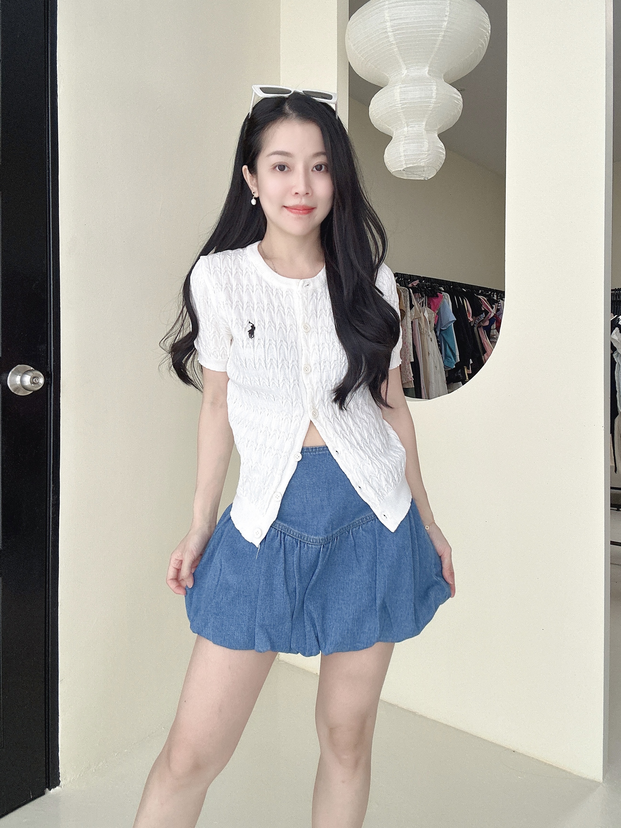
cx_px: 310
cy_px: 414
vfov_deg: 73.9
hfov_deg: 58.9
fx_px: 550
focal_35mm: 23
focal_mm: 2.69
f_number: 1.9
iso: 80
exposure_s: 1/92
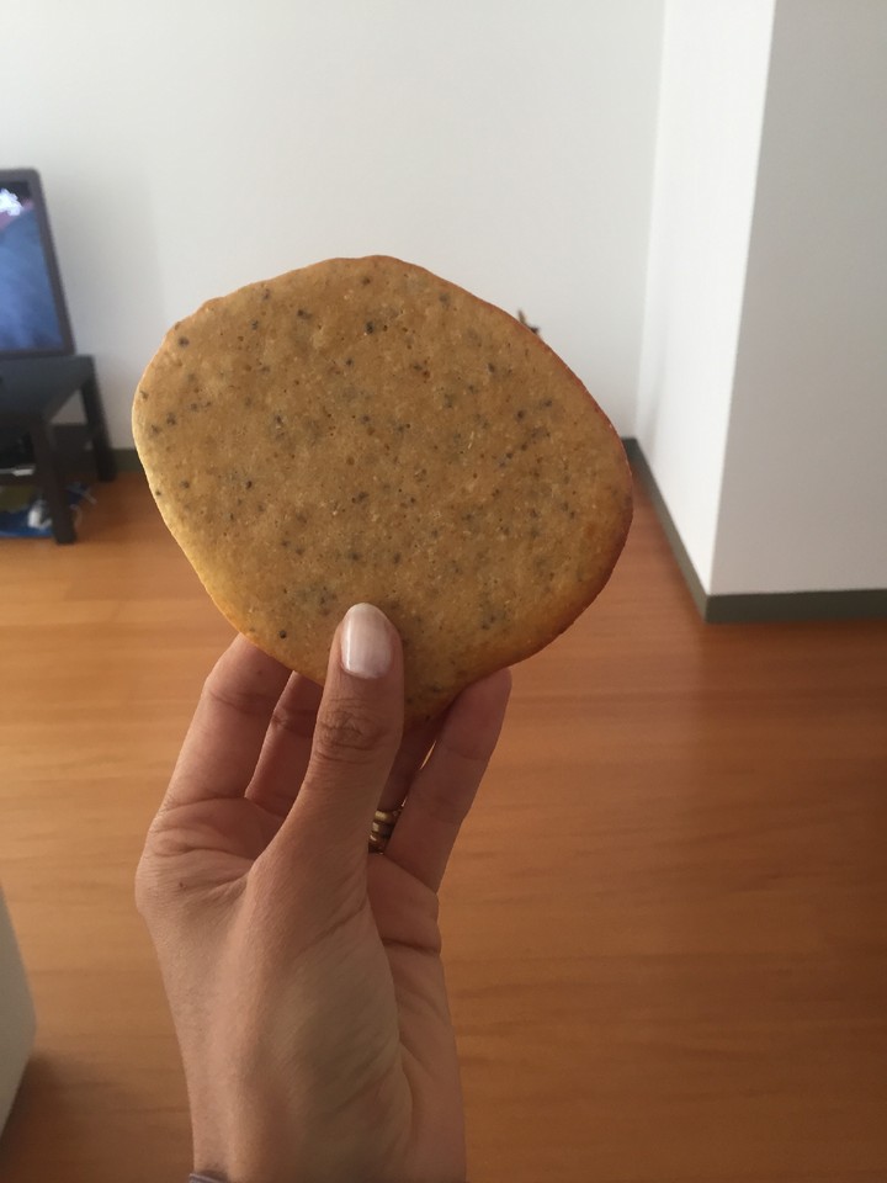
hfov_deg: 48.2
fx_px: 991
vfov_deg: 61.7
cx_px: 444
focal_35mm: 29
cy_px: 592
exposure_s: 1/33
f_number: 2.2
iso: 80
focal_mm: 4.15
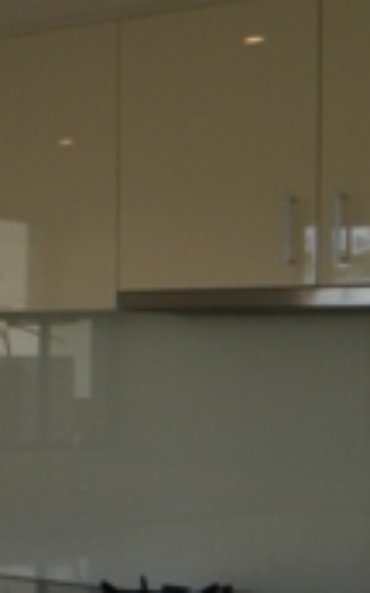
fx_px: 1647
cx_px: -606
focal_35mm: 102
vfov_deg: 20.2
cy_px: 456
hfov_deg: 10.4
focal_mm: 4.6
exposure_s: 1/50
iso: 64
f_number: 5
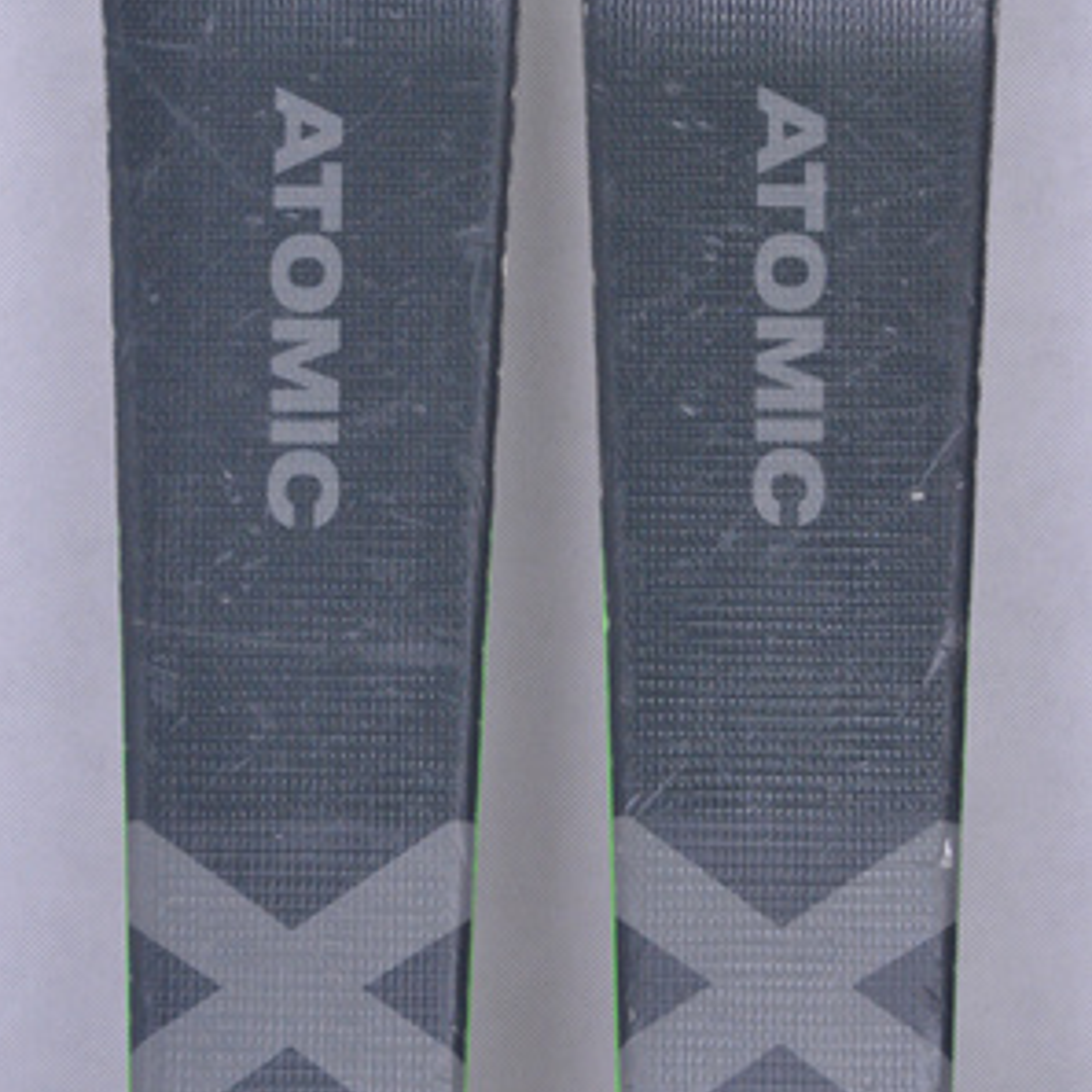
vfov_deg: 8.6
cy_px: 375
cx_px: 546
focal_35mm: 203
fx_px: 7232
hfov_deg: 8.6
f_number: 8
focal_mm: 105
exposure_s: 1/125
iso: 3200
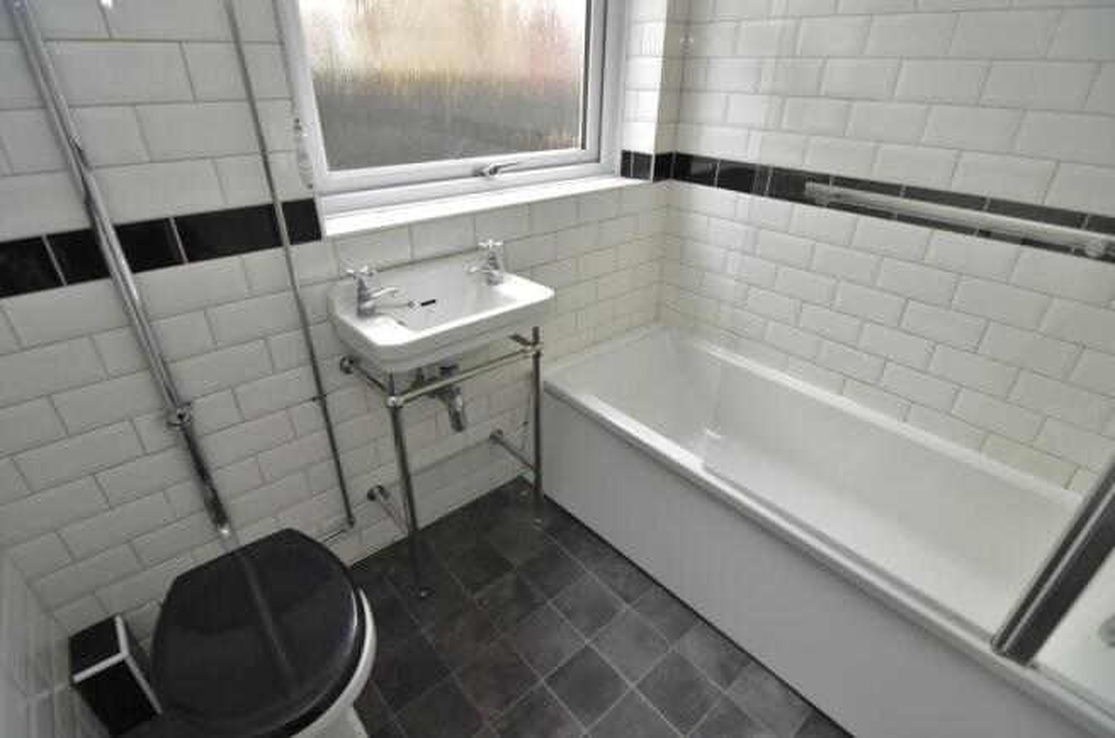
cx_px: 558
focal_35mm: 16
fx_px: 510
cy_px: 369
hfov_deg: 95.1
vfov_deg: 71.8
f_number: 4
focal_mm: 11
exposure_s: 1/60
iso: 360
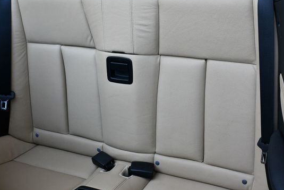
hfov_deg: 36.2
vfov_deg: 24.7
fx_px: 434
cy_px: 98
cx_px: 128
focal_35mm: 55
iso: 400
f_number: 5
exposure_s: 1/250
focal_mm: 23
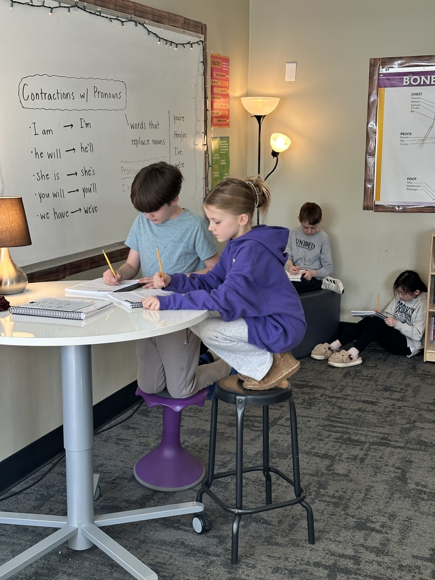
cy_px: 290
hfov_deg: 30.3
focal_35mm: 48
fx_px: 804
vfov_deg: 39.7
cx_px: 218
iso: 80
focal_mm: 6.86
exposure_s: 1/76
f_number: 1.78
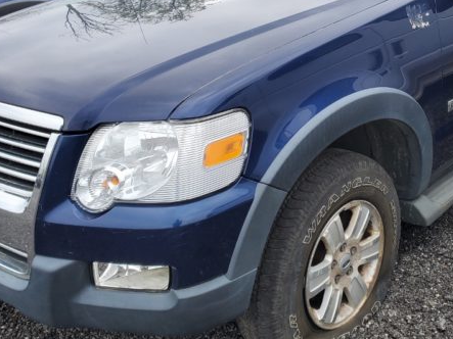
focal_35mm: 47
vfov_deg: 30.4
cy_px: 91
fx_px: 615
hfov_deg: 40.0
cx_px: 301
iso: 50
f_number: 2.4
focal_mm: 4.3
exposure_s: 1/773
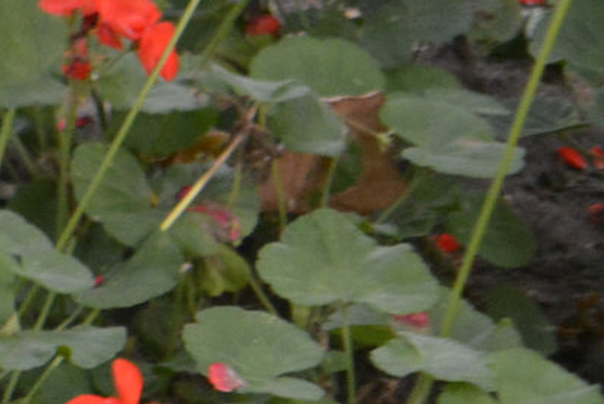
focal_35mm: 328
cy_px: 607
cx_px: -526
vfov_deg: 4.2
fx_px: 5509
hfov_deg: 6.1
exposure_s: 1/30
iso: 3200
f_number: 5.6
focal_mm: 55
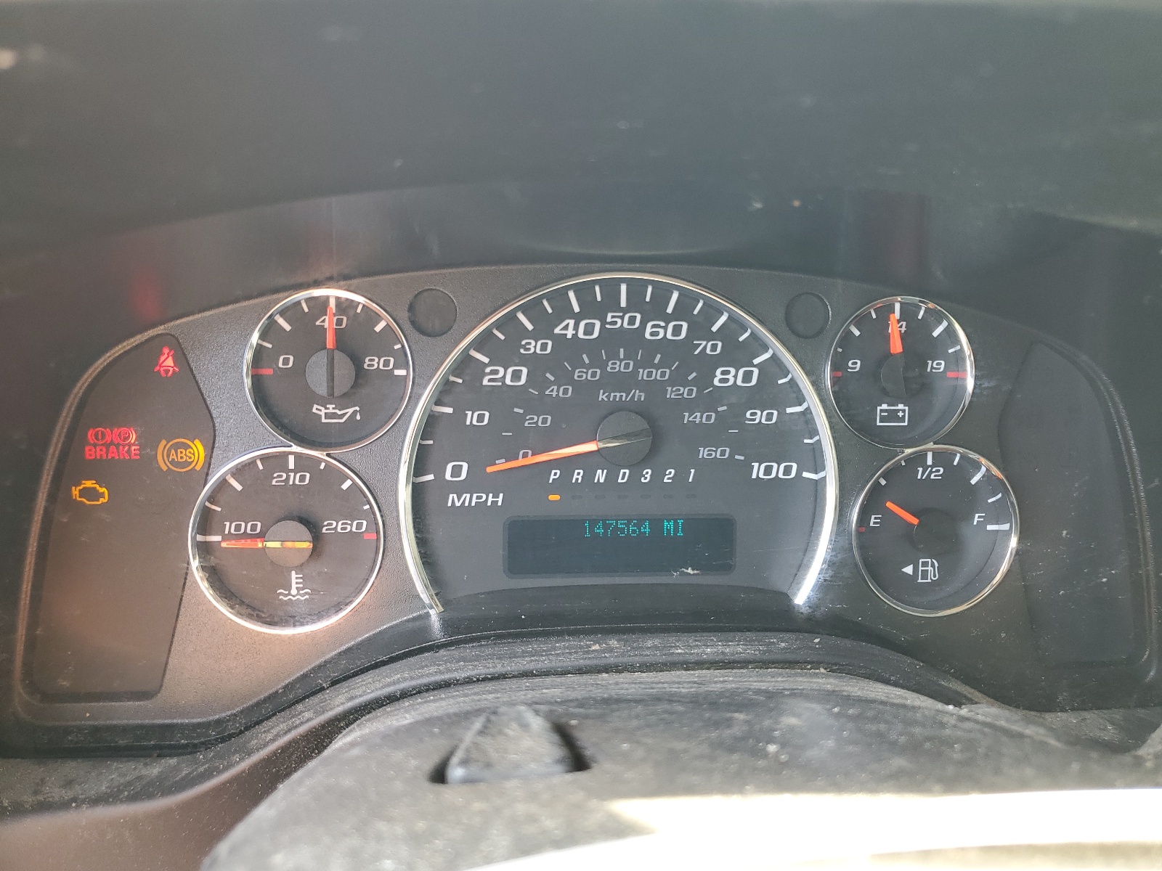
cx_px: 581
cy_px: 436
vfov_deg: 53.1
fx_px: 873
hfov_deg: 67.3
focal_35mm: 26
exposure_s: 1/60.2
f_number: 1.5
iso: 52
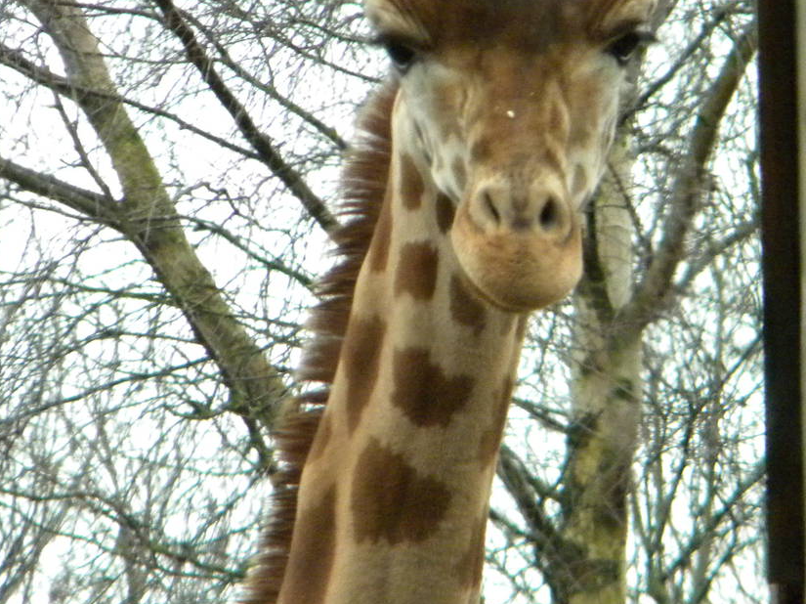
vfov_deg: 2.3
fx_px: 15128
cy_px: 294
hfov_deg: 3.1
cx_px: 572
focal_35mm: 650
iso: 664
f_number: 5.4
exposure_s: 1/282
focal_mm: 60.7
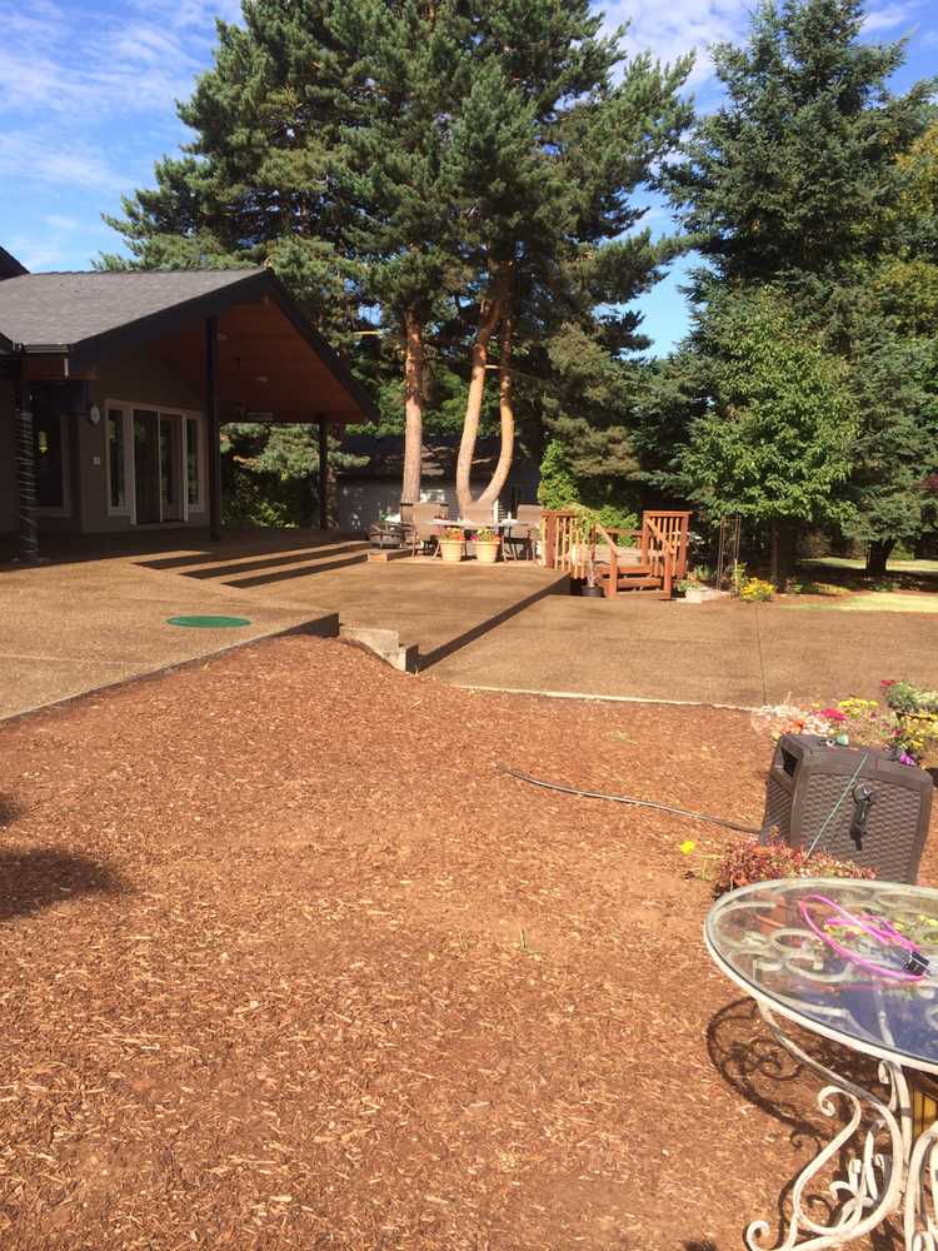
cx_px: 469
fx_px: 1084
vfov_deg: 60.0
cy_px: 626
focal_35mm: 30
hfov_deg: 46.8
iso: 32
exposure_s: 1/1109
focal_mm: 4.12
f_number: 2.2
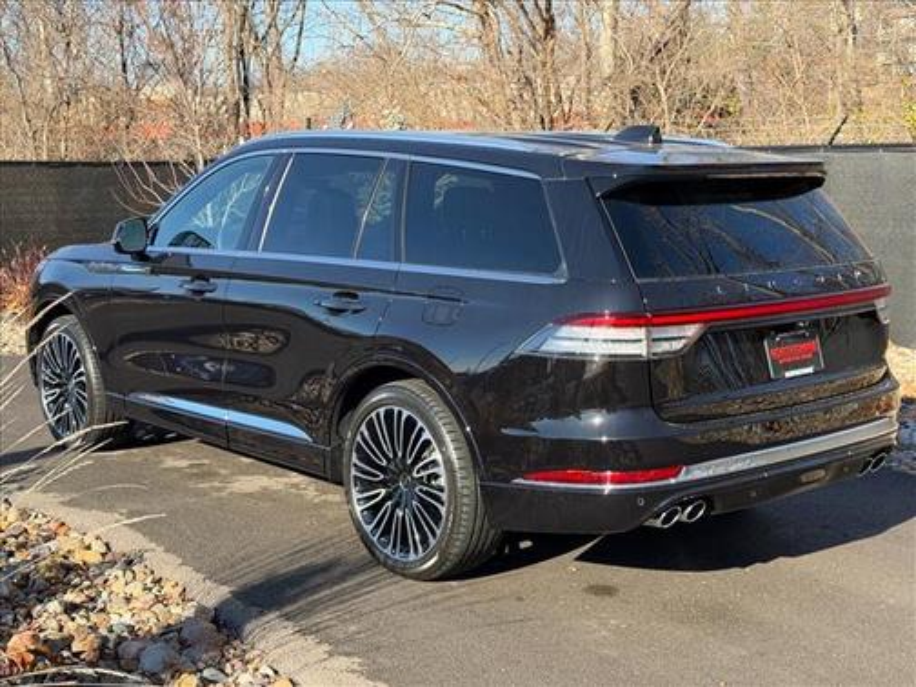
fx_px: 1270
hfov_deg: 39.7
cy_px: 344
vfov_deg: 30.3
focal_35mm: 48
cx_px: 458
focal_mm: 6.76
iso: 100
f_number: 1.78
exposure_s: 1/1429
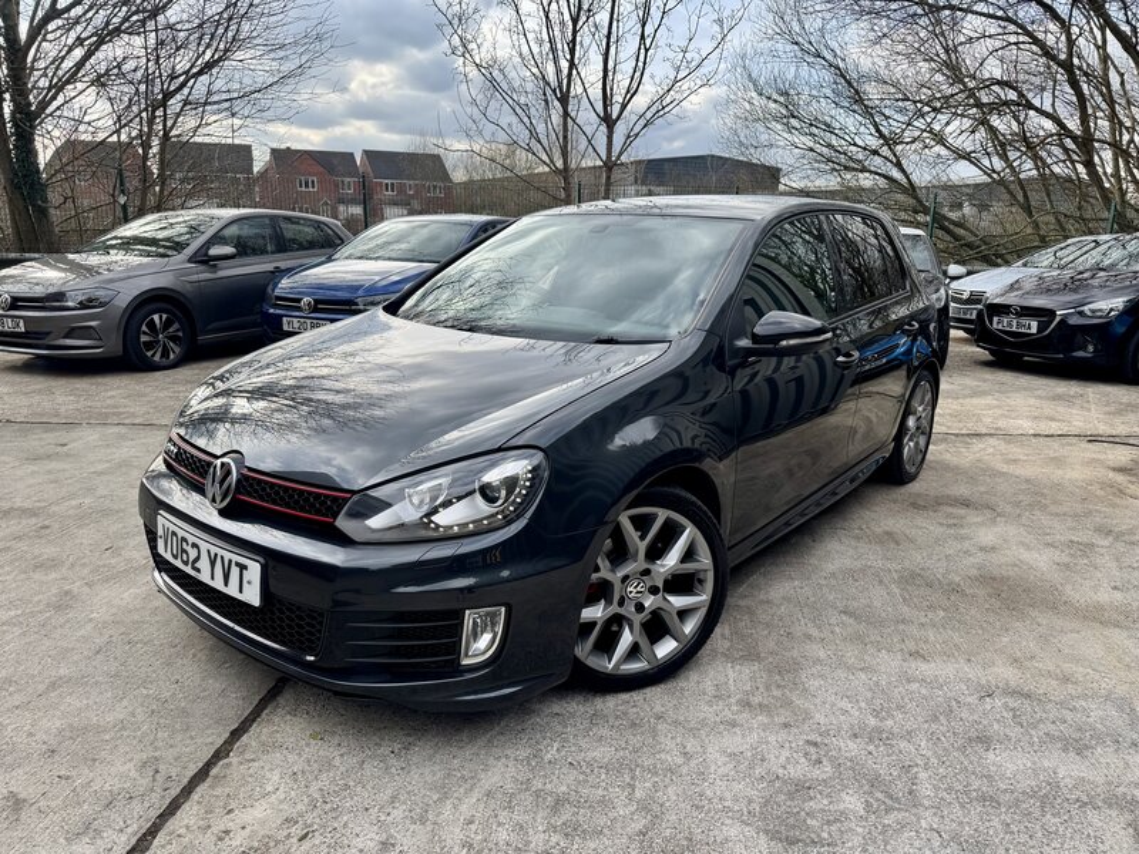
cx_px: 570
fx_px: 790
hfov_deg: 71.6
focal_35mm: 24
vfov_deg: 56.8
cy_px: 427
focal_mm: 6.76
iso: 80
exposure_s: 1/1261
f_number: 1.78
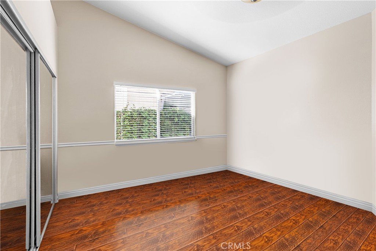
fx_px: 167
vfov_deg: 73.8
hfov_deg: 96.7
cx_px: 188
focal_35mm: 16
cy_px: 126
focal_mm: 16
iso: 200
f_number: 8
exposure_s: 1
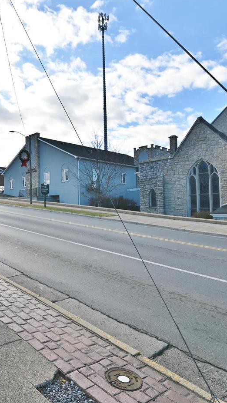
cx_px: 57
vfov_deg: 71.9
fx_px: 278
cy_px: 203
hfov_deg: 43.0
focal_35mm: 26
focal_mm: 16
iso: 100
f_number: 6.3
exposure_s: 1/320
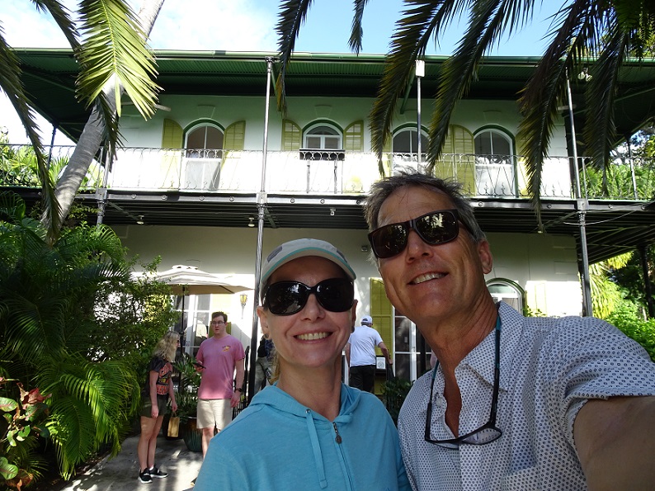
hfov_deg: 71.6
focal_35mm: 24
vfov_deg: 56.8
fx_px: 454
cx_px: 328
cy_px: 246
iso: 80
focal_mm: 4.1
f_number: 3.5
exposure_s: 1/200
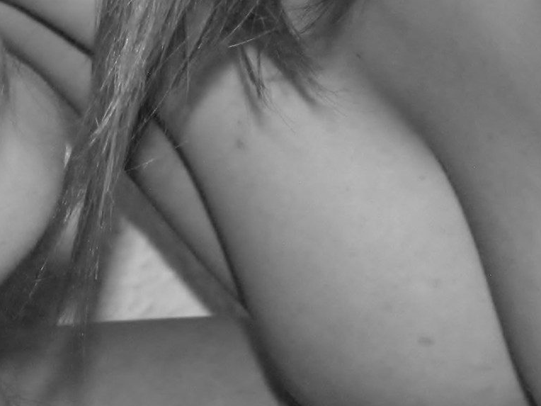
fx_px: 4173
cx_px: -285
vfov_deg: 5.5
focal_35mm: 267
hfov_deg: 7.3
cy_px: -218
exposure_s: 1/30
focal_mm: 15.1
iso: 400
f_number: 4
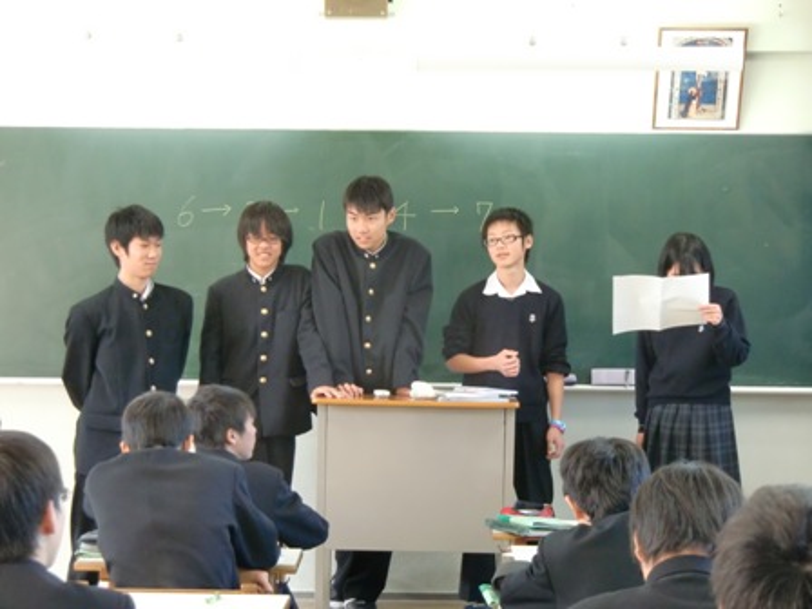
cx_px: 406
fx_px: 1783
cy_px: 304
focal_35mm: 76
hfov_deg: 25.7
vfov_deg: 19.4
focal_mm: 13.6
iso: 400
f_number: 4.6
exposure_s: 1/20
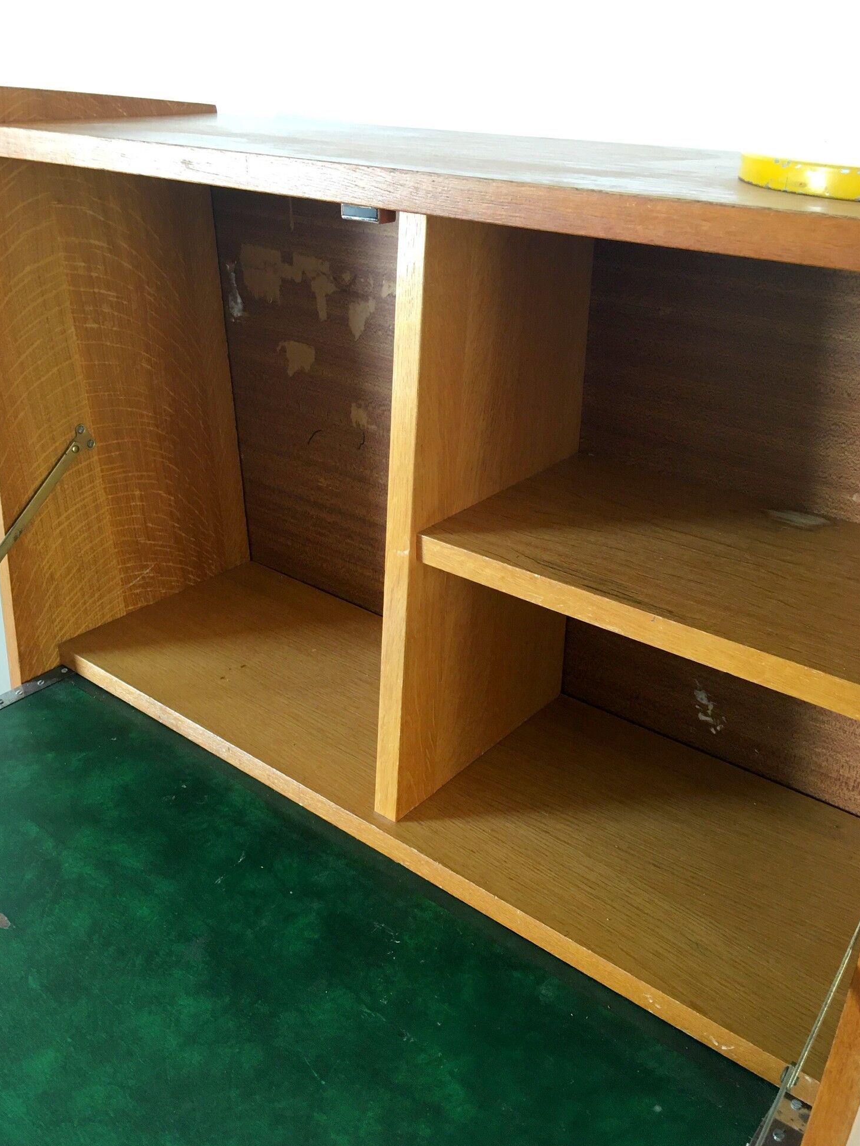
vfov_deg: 60.0
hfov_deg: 46.8
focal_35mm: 30
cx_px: 434
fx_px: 994
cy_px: 589
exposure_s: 1/33
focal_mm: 4.15
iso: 125
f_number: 2.2
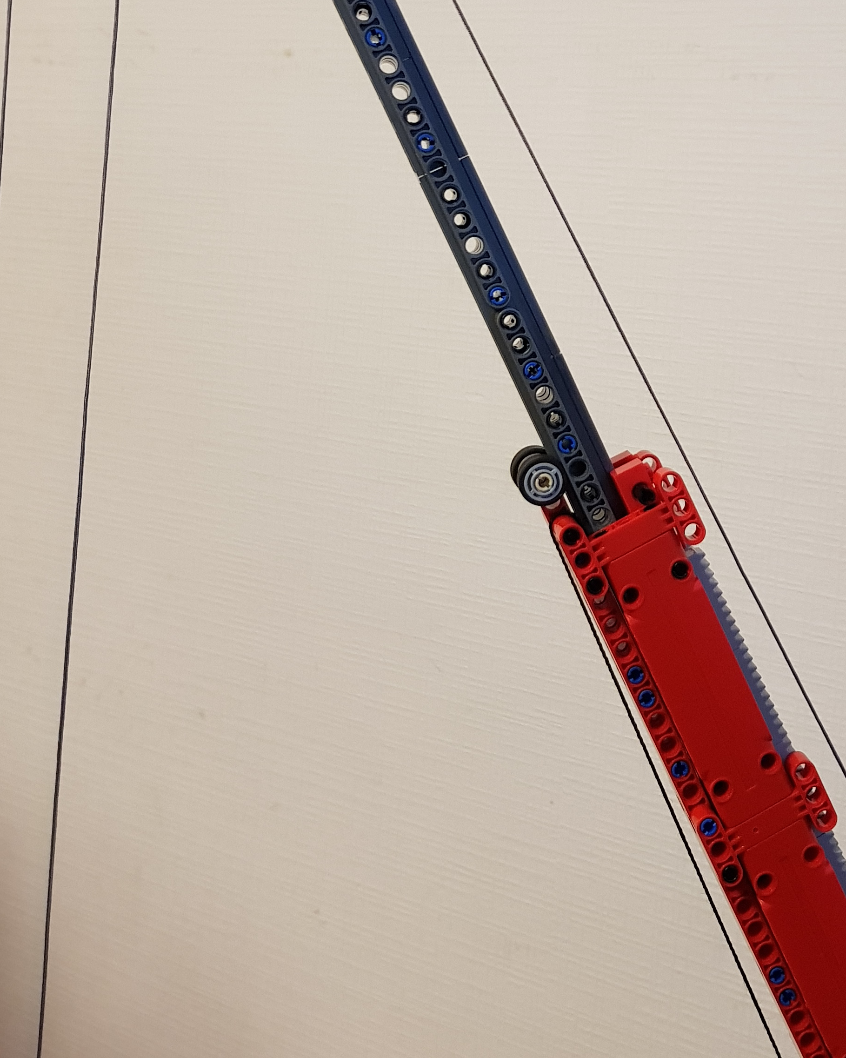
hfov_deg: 32.6
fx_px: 1409
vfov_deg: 40.0
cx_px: 671
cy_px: 261
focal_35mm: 45
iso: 200
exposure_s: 1/18
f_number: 1.7
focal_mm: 4.2
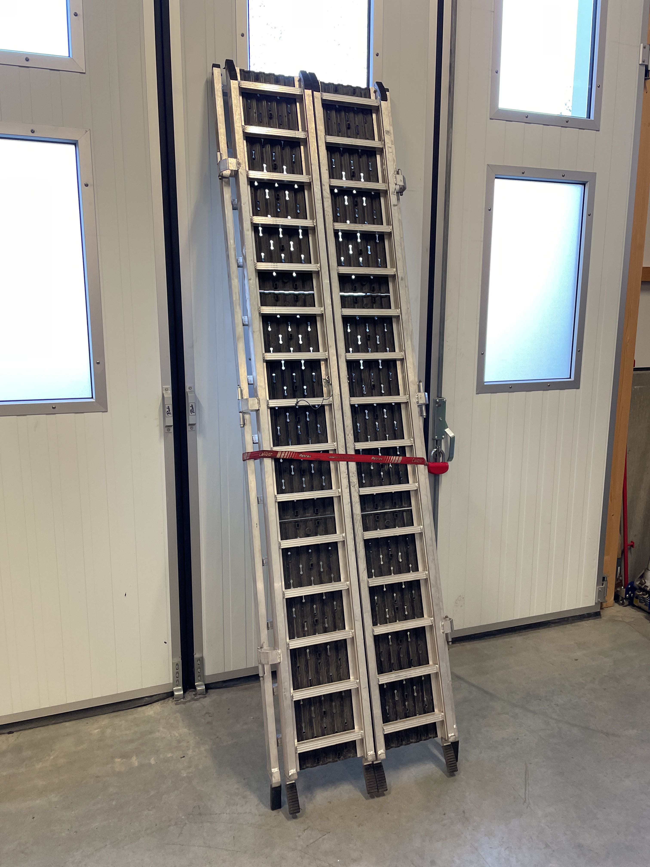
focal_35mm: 26
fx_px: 651
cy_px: 434
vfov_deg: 67.3
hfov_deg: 53.1
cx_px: 325
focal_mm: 4.2
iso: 125
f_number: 1.6
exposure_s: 1/100
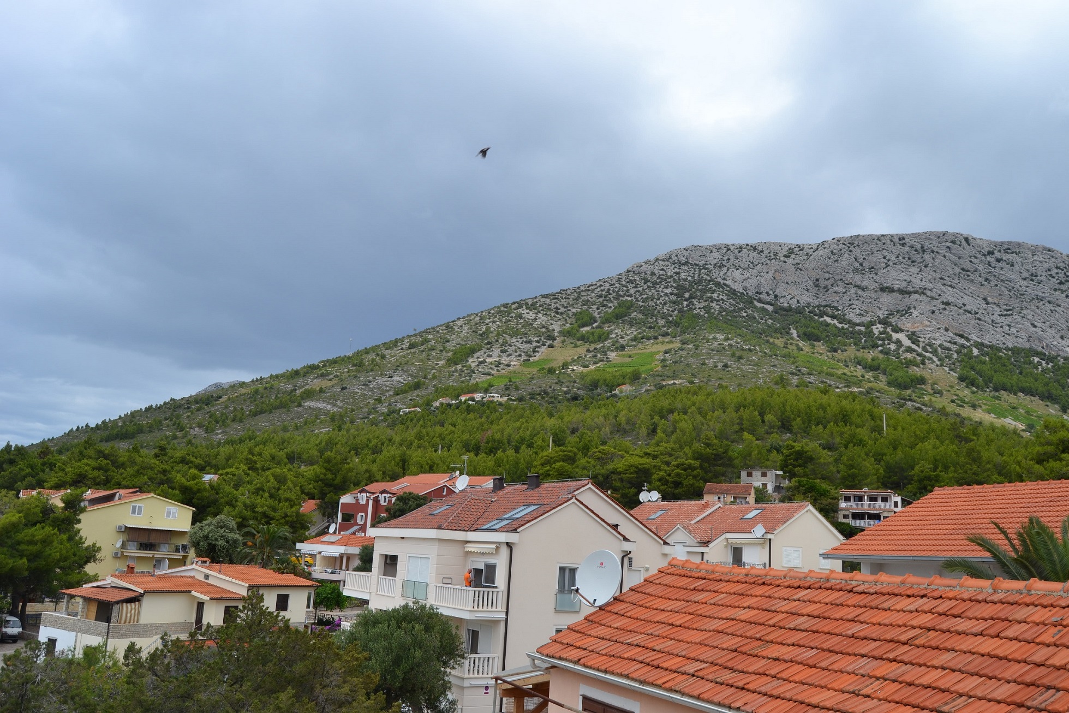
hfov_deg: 67.4
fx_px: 802
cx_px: 534
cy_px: 356
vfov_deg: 47.9
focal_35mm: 27
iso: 100
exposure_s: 1/320
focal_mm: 18
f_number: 9
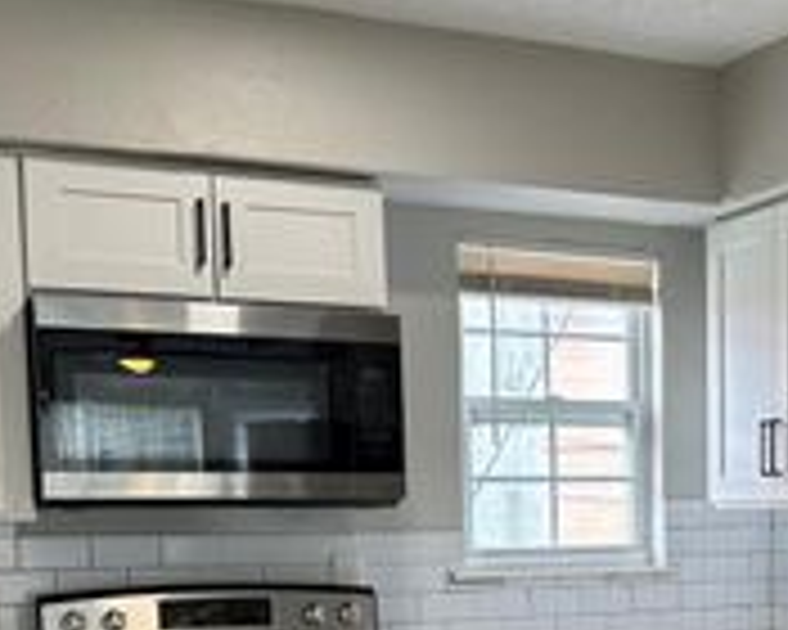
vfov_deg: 22.0
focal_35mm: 67
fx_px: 1563
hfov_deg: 27.2
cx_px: 725
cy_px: 619
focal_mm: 6.86
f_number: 1.78
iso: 125
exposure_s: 1/120
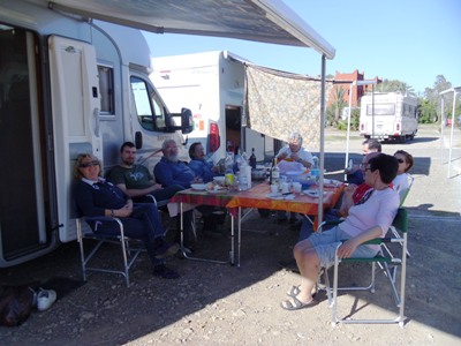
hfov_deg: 58.4
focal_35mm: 31
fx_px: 413
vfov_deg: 45.4
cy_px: 173
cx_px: 230
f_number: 3.3
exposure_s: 1/558
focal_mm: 5.6
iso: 80
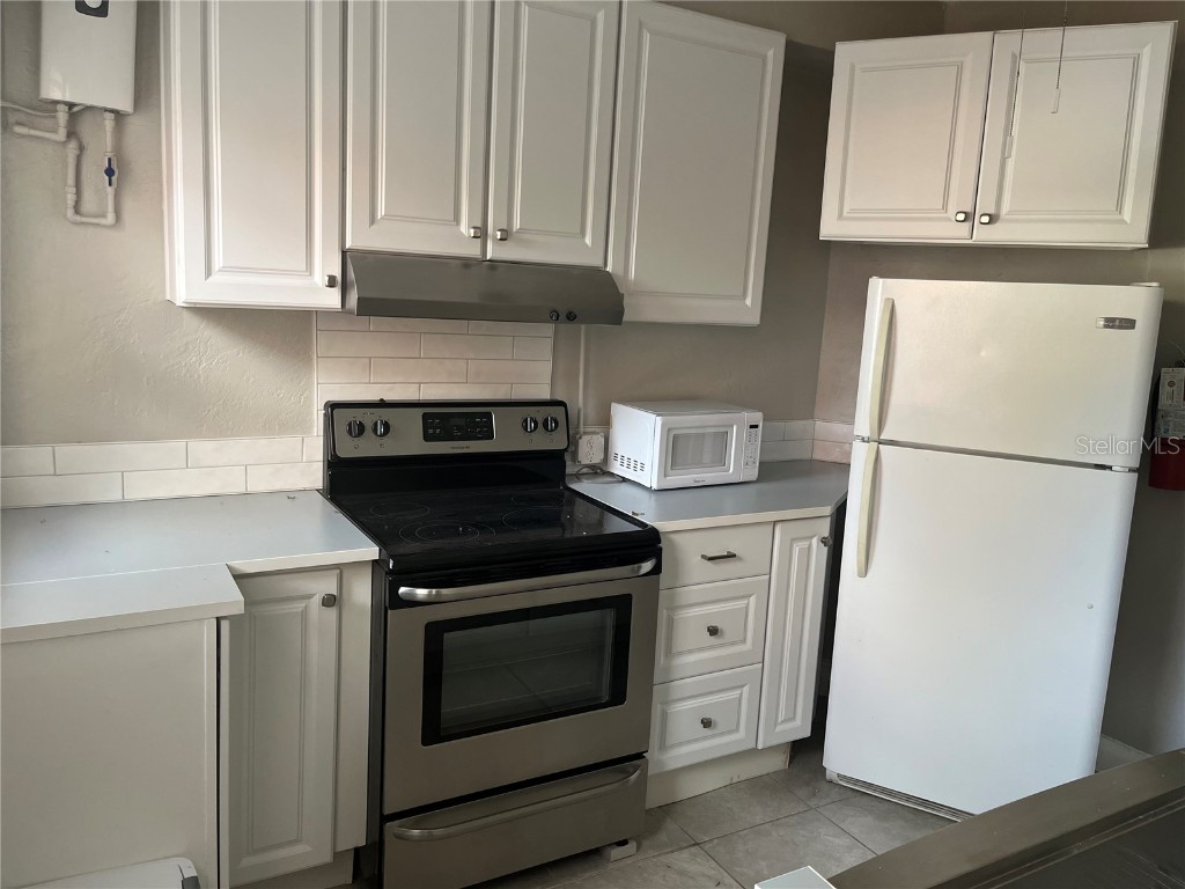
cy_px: 444
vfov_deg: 53.1
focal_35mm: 26
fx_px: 890
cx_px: 592
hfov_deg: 67.3
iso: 125
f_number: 1.6
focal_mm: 5.1
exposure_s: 1/101
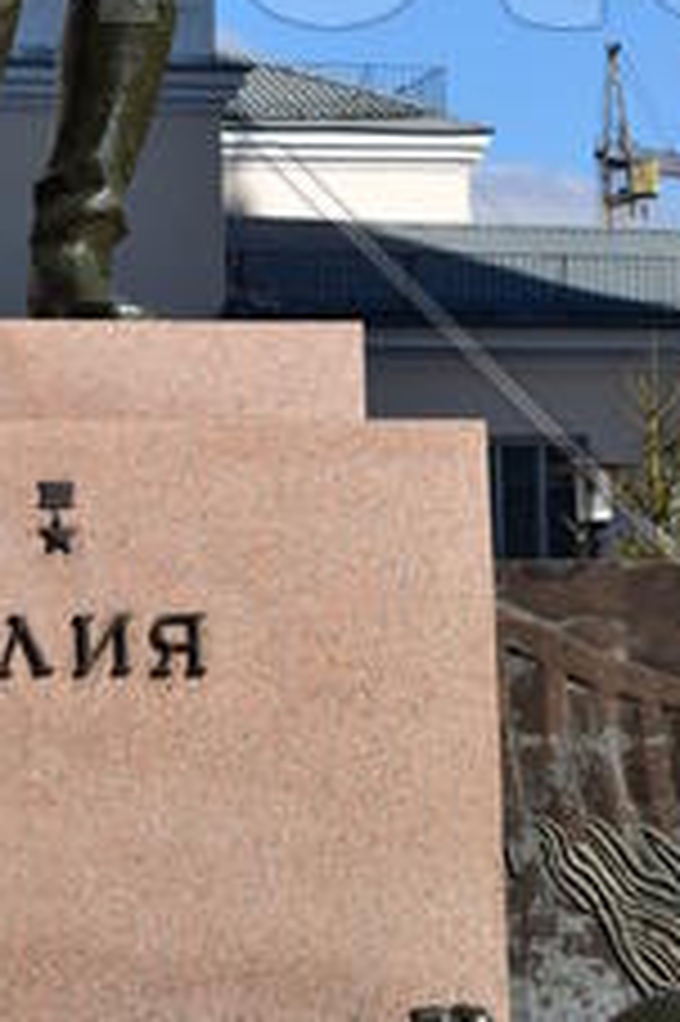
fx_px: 5221
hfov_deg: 7.4
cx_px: 34
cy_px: -86
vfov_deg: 11.0
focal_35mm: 184
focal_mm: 48
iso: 100
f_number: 9
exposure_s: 1/320
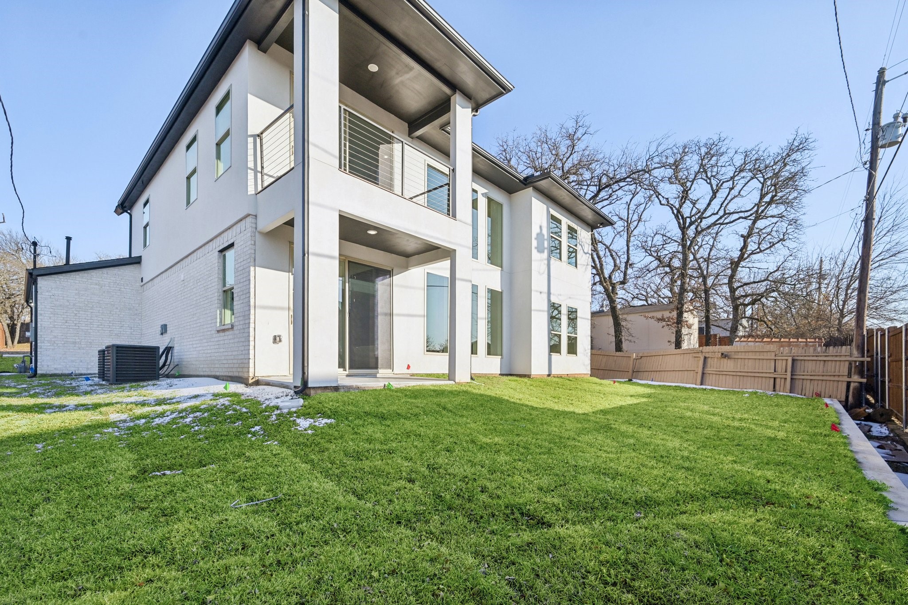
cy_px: 302
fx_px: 391
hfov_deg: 98.5
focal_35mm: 16
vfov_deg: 75.5
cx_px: 454
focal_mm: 15.5
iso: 400
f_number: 8
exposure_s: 1/800
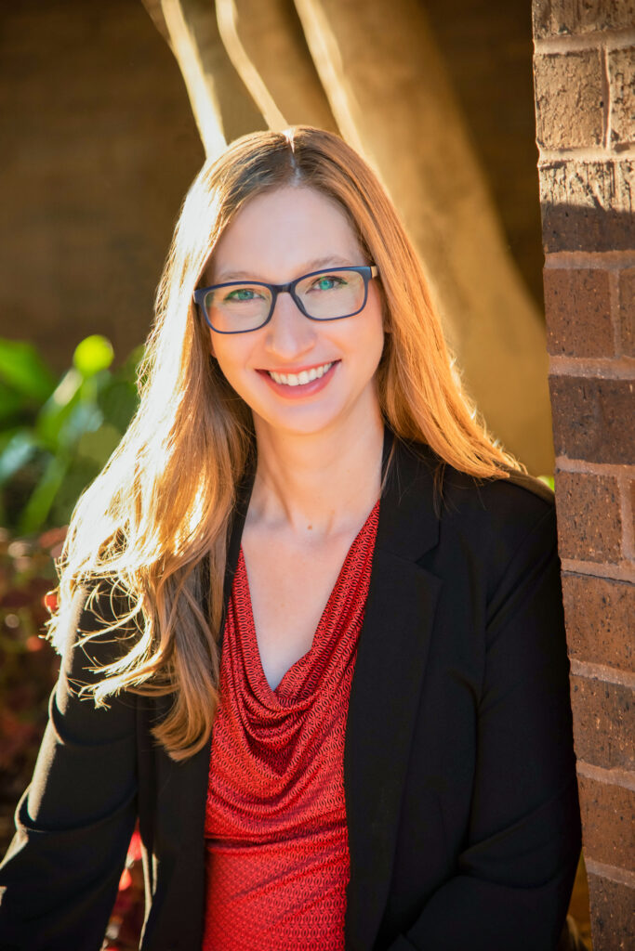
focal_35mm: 120
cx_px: 318
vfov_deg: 17.1
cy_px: 476
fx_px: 3174
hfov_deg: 11.4
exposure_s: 1/200
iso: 640
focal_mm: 120
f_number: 4.5
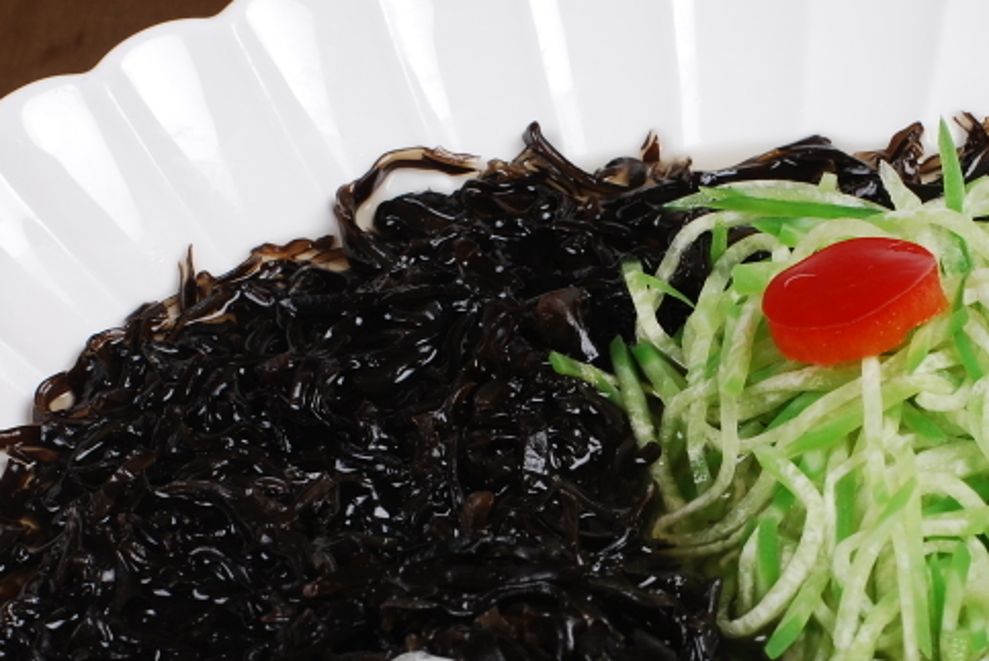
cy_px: 543
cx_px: 612
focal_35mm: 159
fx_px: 4372
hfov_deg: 12.9
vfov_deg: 8.6
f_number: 10
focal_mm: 50
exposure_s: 1/160
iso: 100
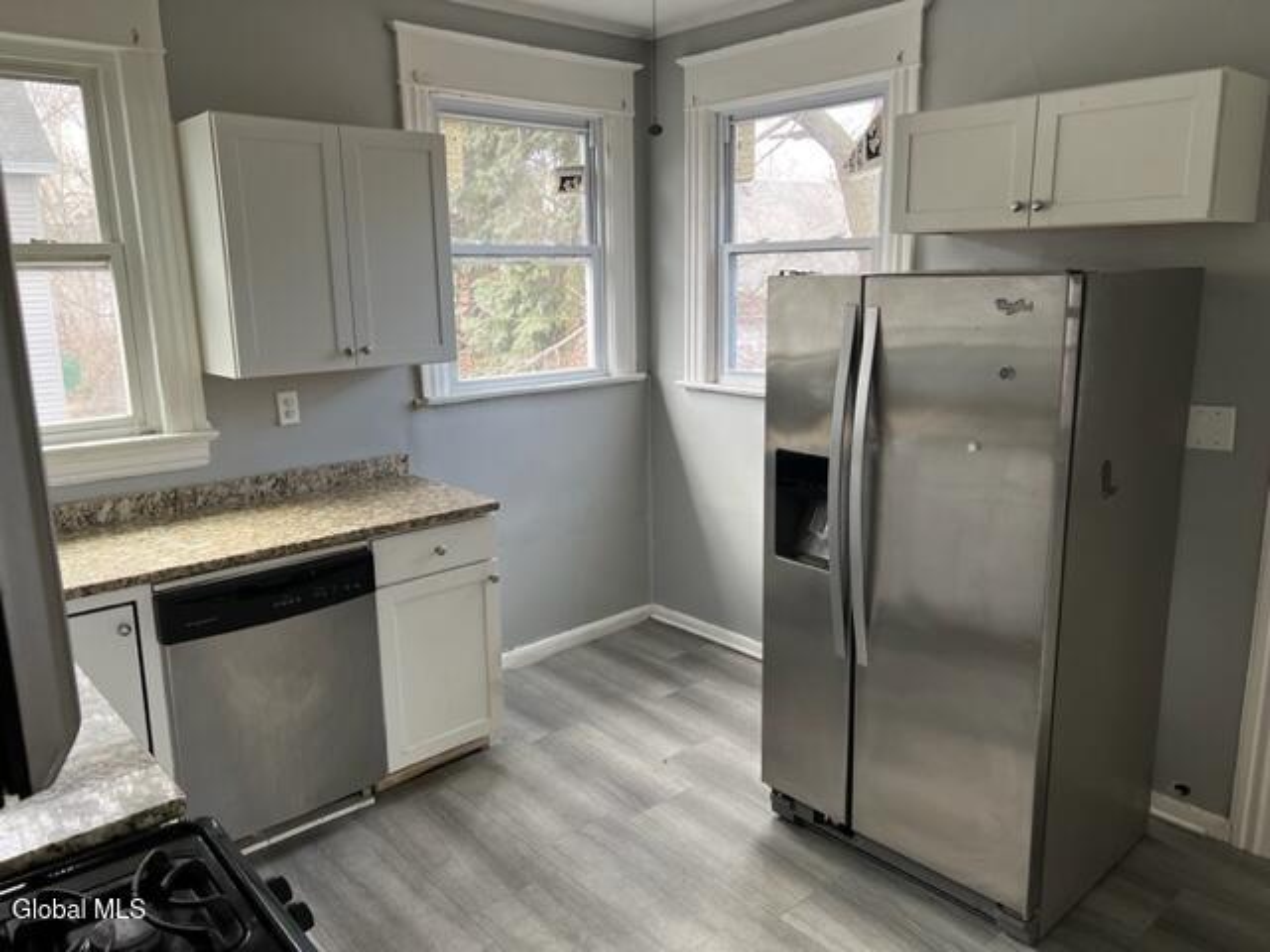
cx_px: 635
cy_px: 476
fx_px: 954
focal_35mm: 26
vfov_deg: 53.1
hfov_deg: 67.3
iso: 125
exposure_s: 1/121
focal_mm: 5.7
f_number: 1.5
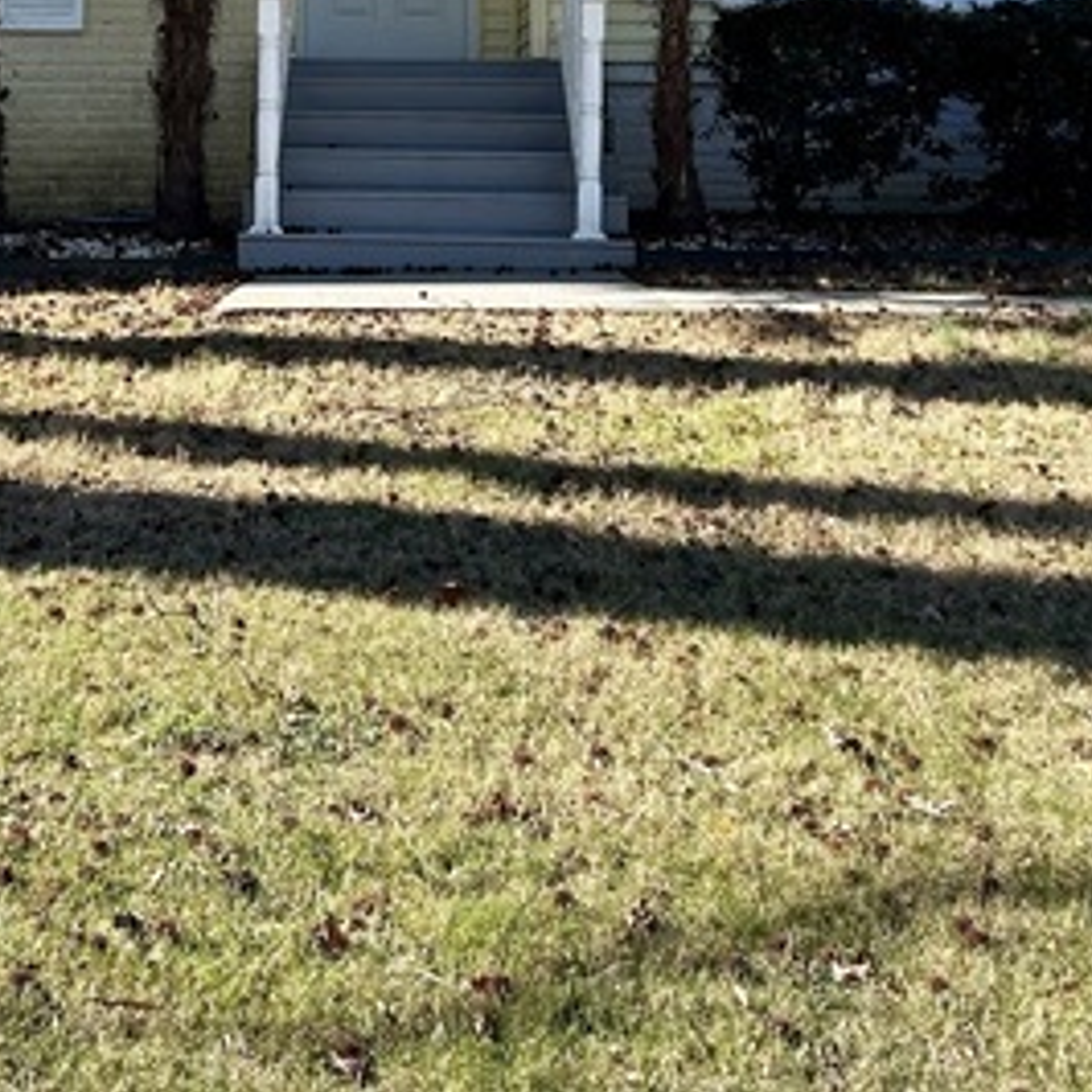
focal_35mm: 69
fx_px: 2463
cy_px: -135
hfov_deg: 24.7
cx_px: 263
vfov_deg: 23.3
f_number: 1.5
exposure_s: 1/1488
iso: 50
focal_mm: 5.7
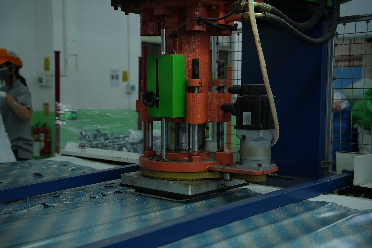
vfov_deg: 26.5
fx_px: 526
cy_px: 124
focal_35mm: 51
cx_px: 186
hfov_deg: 39.0
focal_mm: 50.9
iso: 500
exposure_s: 1/100
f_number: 4
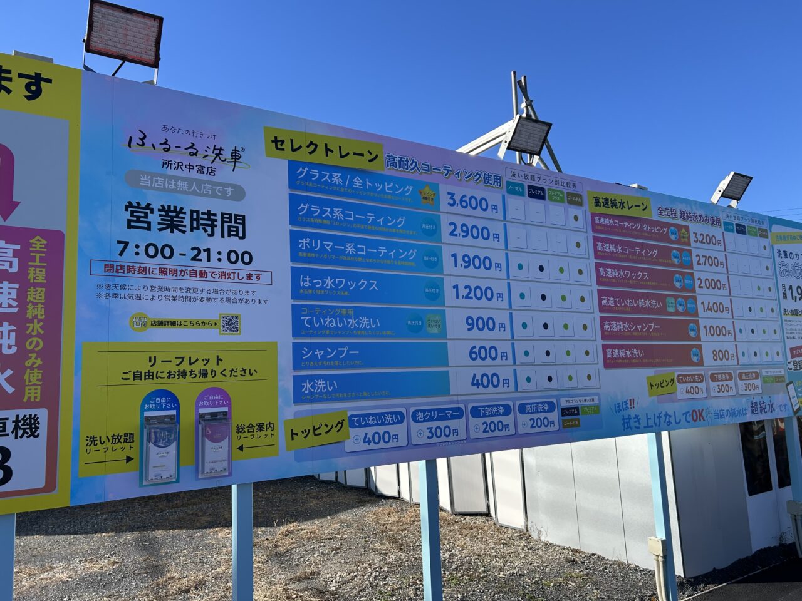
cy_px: 300
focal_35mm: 26
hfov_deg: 67.3
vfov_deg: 53.1
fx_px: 602
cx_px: 401
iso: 50
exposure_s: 1/2695
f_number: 1.5
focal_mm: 5.7
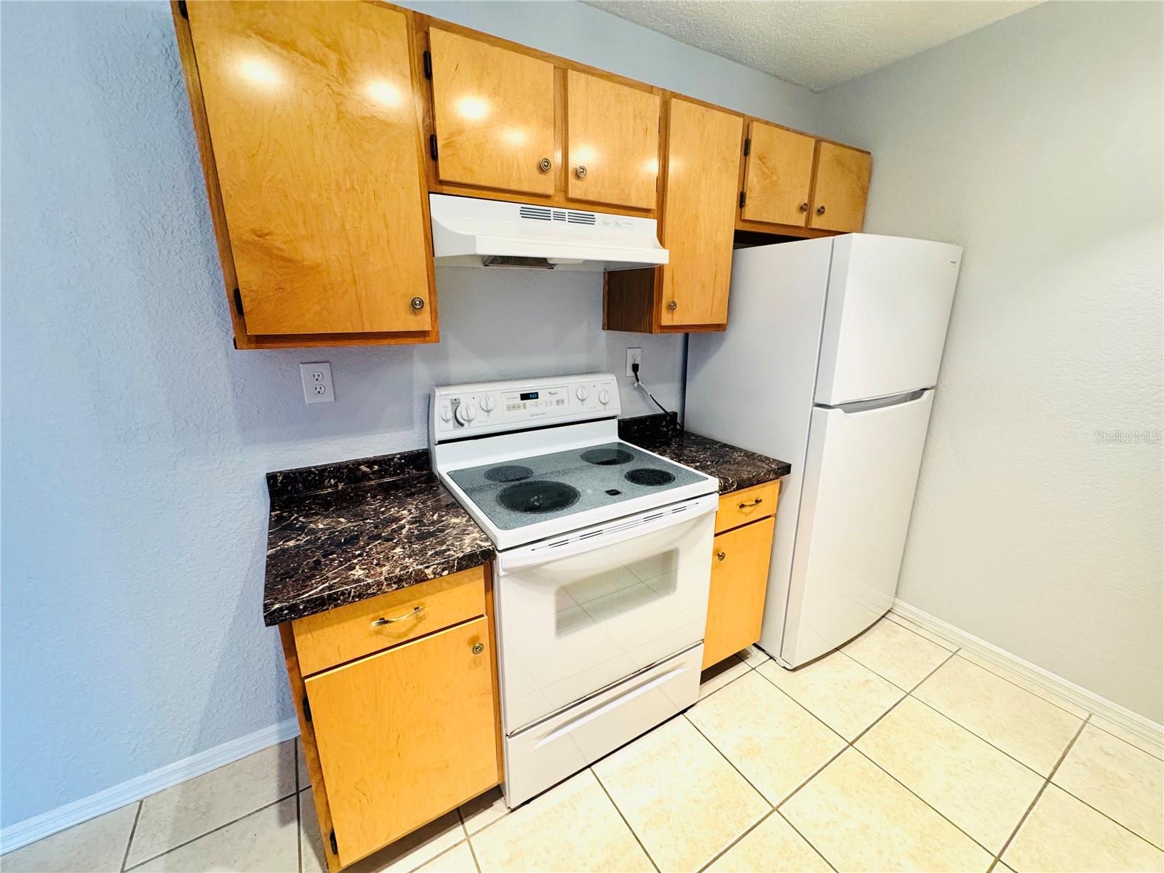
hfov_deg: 102.1
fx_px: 471
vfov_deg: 85.7
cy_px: 436
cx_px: 582
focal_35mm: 14
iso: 320
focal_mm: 2.22
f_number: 2.2
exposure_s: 1/120
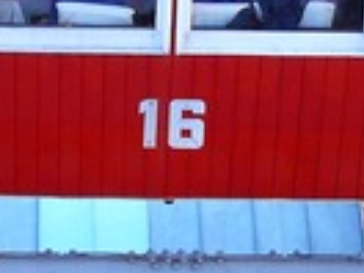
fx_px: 2093
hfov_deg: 9.9
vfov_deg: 7.5
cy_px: 52
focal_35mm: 199
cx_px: 69
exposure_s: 1/20
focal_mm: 7.4
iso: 200
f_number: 2.8
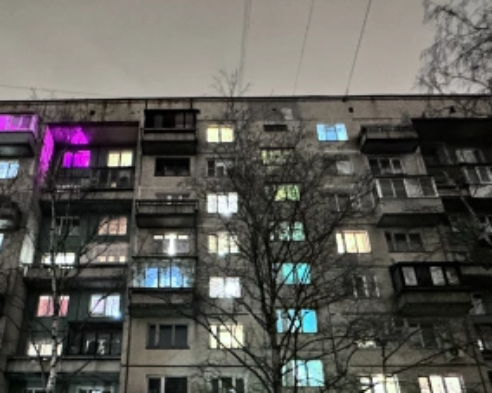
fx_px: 437
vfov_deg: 44.6
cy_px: 345
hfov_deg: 58.2
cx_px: 192
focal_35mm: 30
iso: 1600
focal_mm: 2.22
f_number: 2.2
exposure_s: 1/8
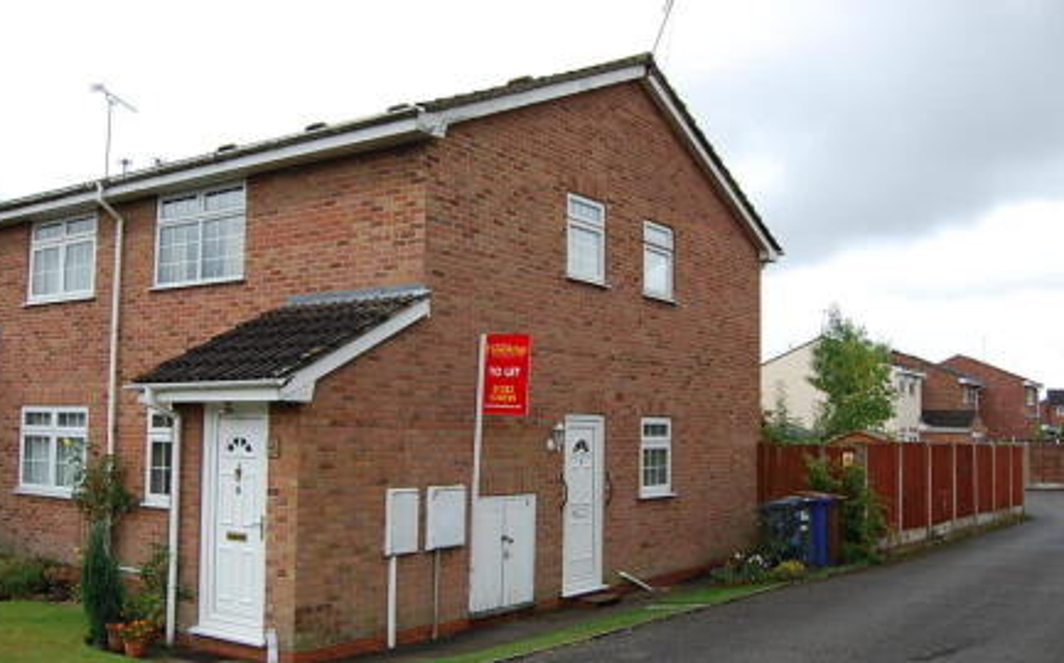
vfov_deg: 34.4
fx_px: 1072
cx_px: 509
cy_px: 345
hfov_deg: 52.8
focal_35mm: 37
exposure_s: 1/500
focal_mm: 22
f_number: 4.5
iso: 400
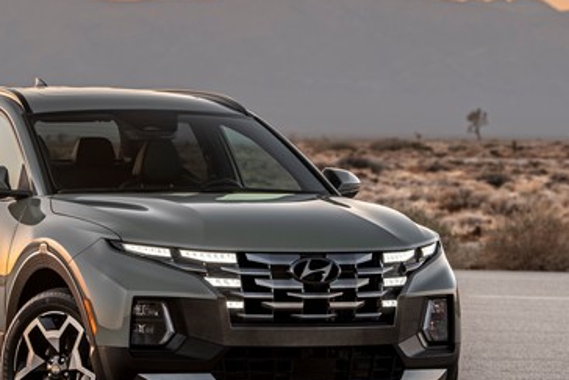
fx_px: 3542
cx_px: 123
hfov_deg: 9.2
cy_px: 187
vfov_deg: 6.1
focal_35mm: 224
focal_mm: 102
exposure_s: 1/13
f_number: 5
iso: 64
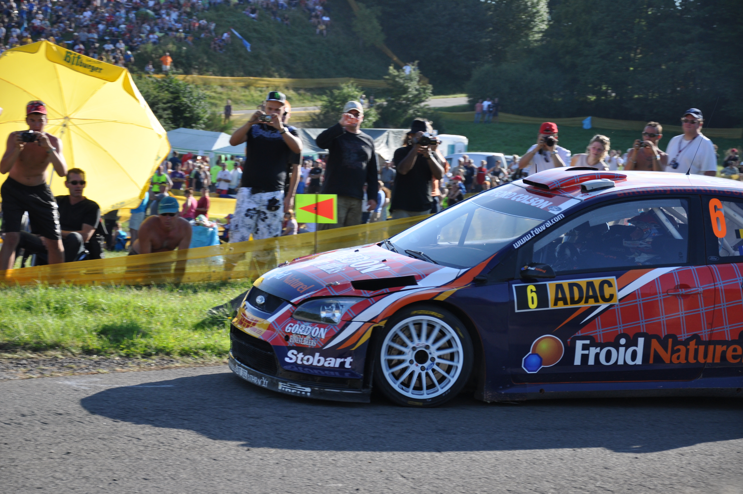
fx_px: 2319
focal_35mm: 112
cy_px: 247
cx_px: 372
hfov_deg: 18.2
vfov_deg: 12.1
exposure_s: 1/500
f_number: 5.6
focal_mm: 75
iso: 250
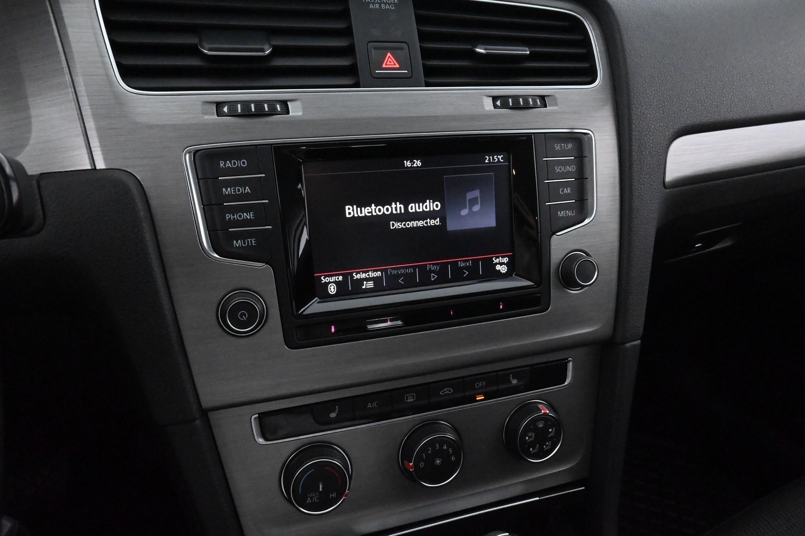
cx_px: 402
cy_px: 268
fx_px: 537
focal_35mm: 24
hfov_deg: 73.7
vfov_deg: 53.1
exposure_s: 1/20
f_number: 13
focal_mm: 16
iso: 12800
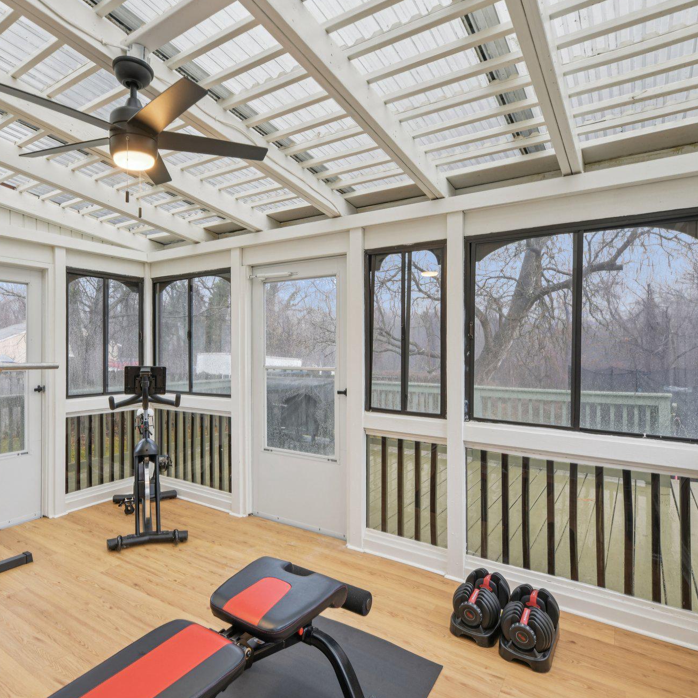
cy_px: 358
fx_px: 456
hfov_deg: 73.2
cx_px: 249
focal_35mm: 20
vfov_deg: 74.8
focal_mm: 15
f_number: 8
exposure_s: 1/15
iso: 200
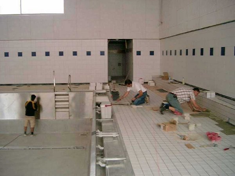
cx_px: 118
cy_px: 88
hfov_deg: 50.1
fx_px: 251
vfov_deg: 38.7
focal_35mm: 37
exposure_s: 1/13
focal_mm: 7.6
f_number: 2.6
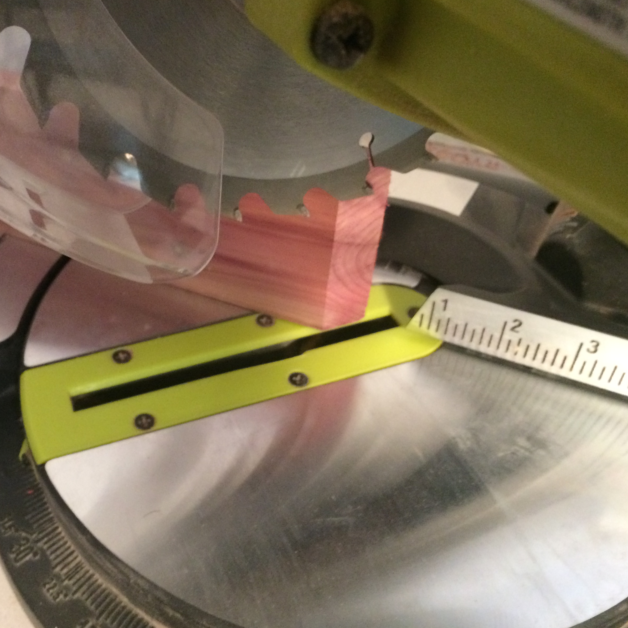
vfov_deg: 47.2
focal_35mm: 35
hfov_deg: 46.8
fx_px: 718
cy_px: 315
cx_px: 237
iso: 250
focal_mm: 4.15
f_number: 2.2
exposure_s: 1/17
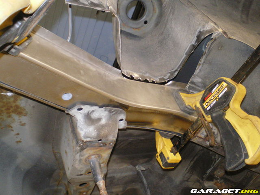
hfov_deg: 49.0
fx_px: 285
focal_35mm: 38
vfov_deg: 37.7
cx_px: 130
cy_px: 98
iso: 400
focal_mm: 6.3
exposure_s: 1/30
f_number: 3.1
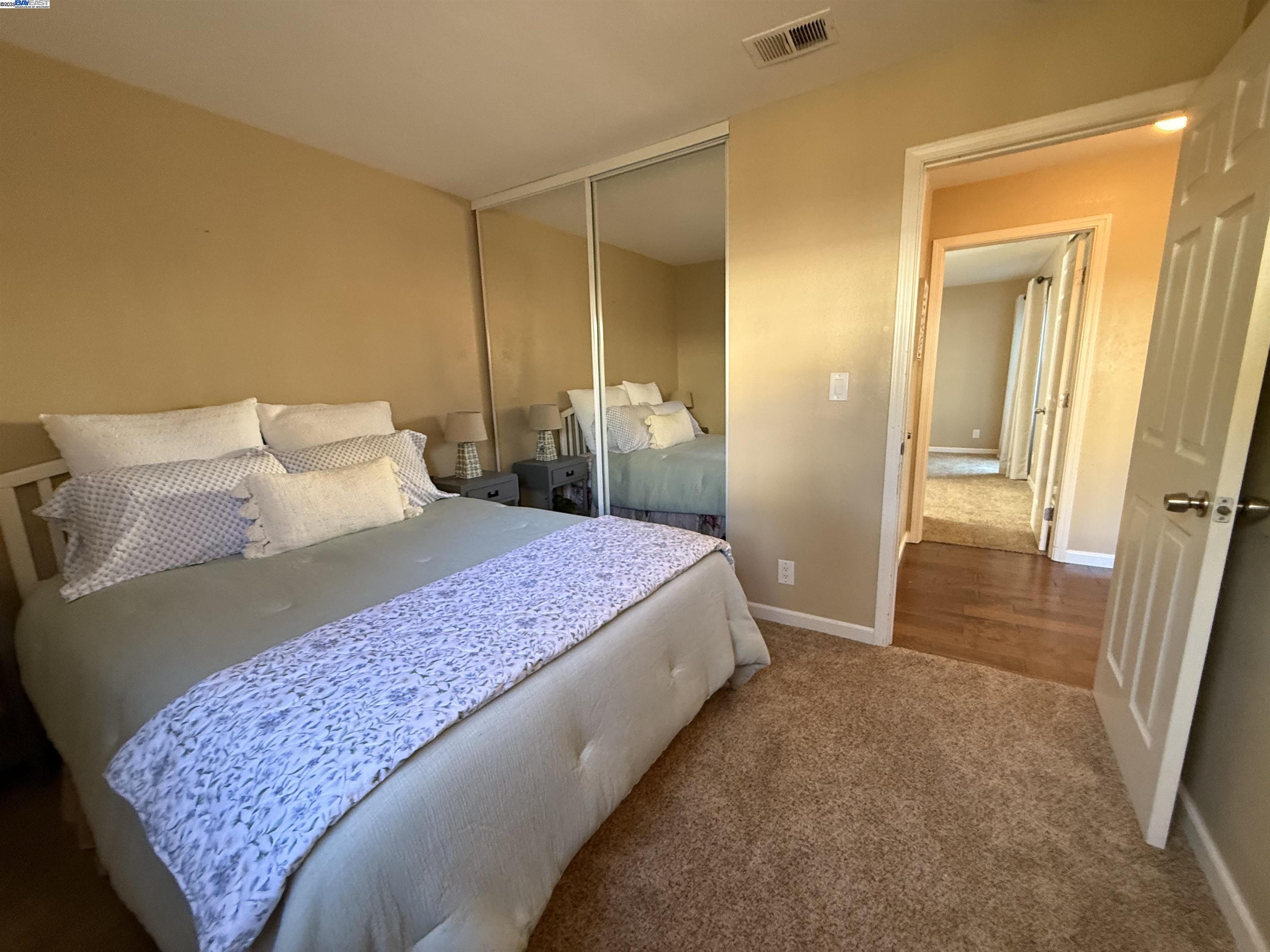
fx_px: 514
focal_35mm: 14
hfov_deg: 102.1
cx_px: 635
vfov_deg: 85.7
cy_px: 476
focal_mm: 2.22
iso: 320
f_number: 2.2
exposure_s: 1/60
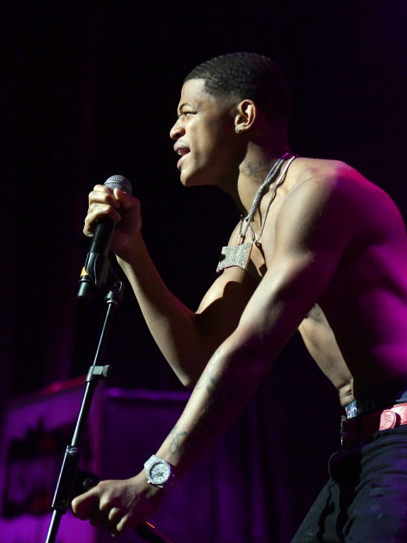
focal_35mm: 109
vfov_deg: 18.1
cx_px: 245
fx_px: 1710
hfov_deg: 13.6
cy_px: 272
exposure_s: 1/800
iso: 5000
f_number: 2.8
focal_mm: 75
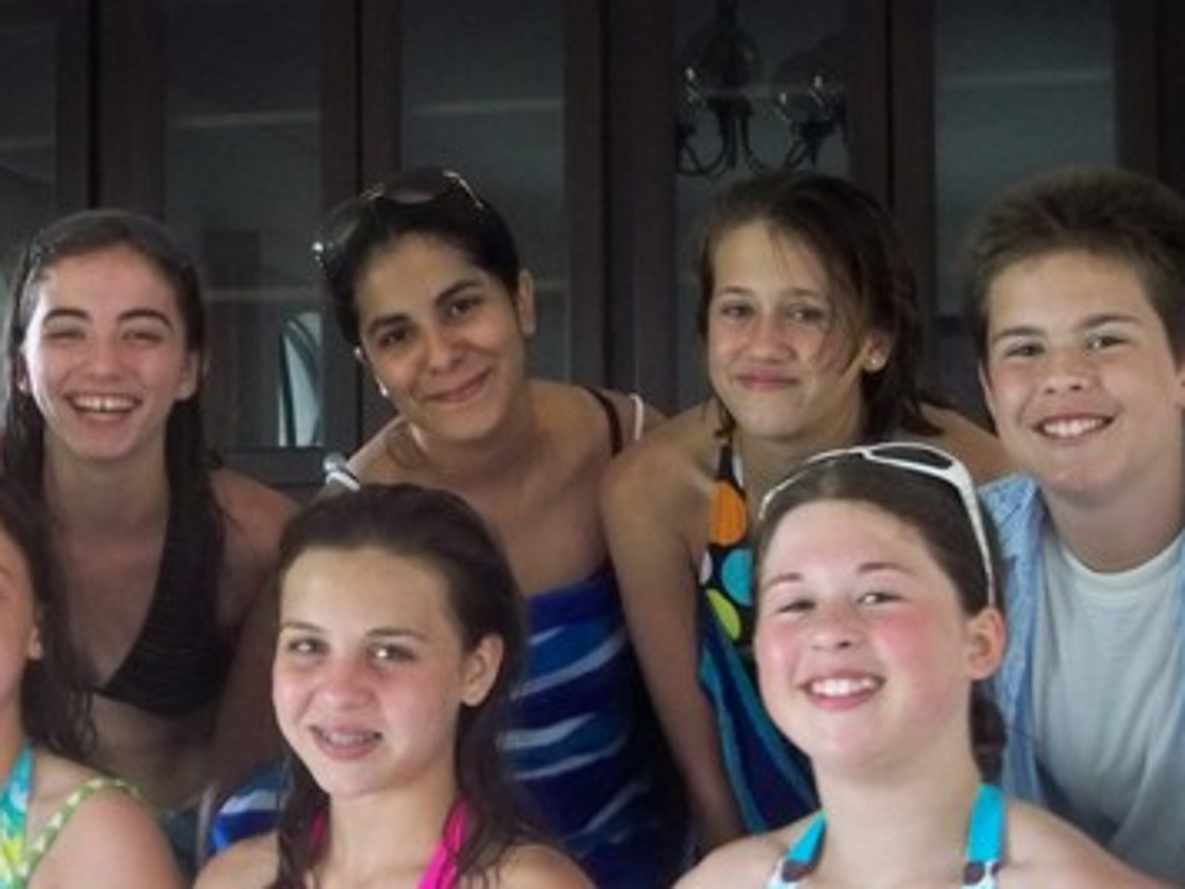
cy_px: 519
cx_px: 200
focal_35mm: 90
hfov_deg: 21.4
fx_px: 3081
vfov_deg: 16.4
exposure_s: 1/8
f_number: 3.8
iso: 800
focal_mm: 8.8
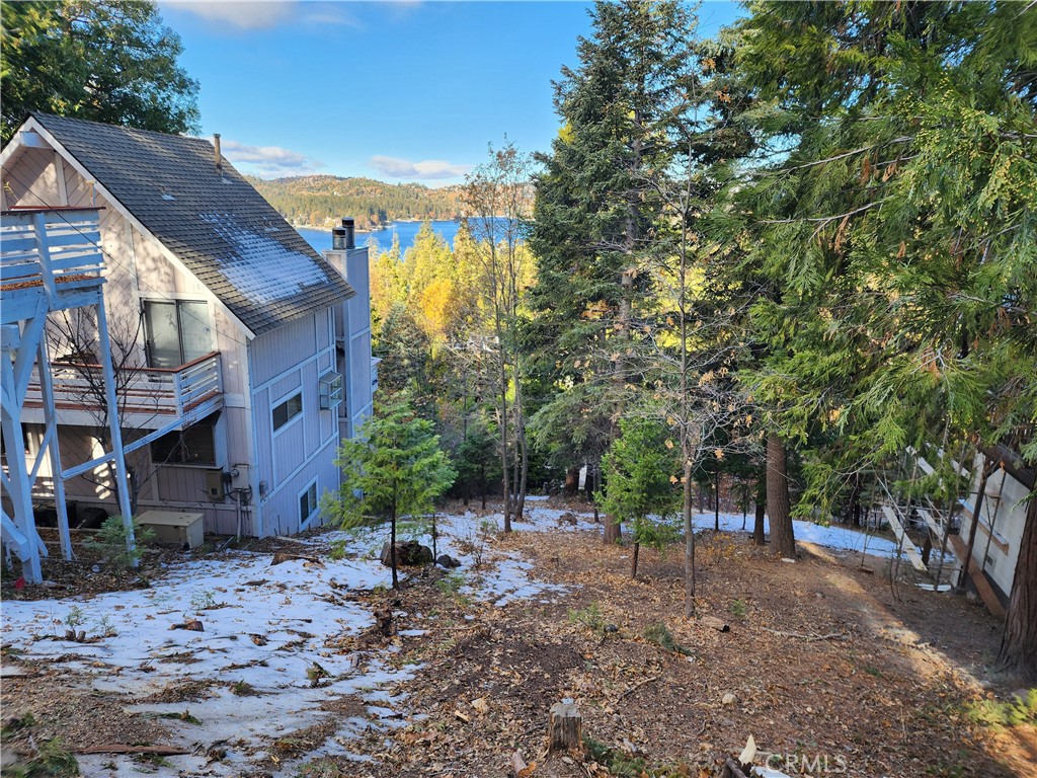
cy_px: 389
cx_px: 518
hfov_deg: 73.9
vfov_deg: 58.9
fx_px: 689
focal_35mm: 23
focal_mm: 6.4
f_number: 1.8
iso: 16
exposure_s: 1/180
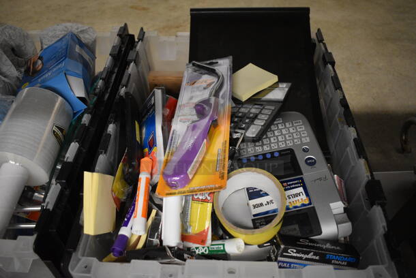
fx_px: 347
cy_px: 139
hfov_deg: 61.9
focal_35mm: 30
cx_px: 208
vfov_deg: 43.7
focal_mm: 20
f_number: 3.5
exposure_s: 1/125
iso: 2500
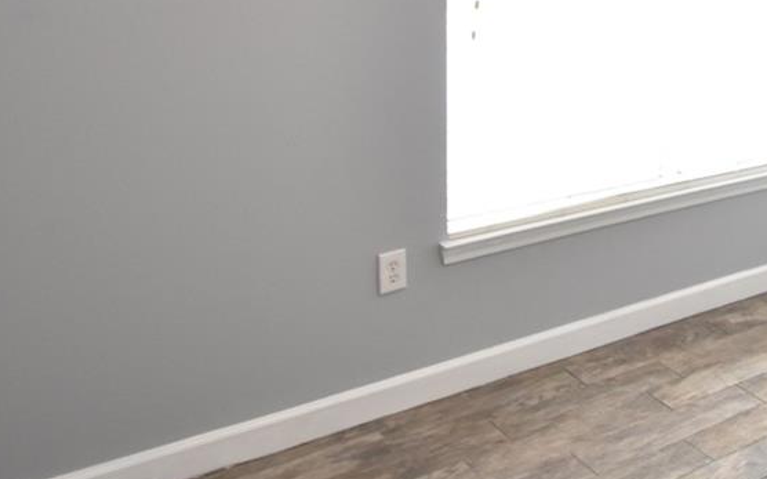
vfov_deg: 27.0
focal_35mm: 44
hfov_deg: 38.3
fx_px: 919
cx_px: 825
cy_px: -35
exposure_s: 1/45
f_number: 3.5
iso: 800
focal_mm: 10
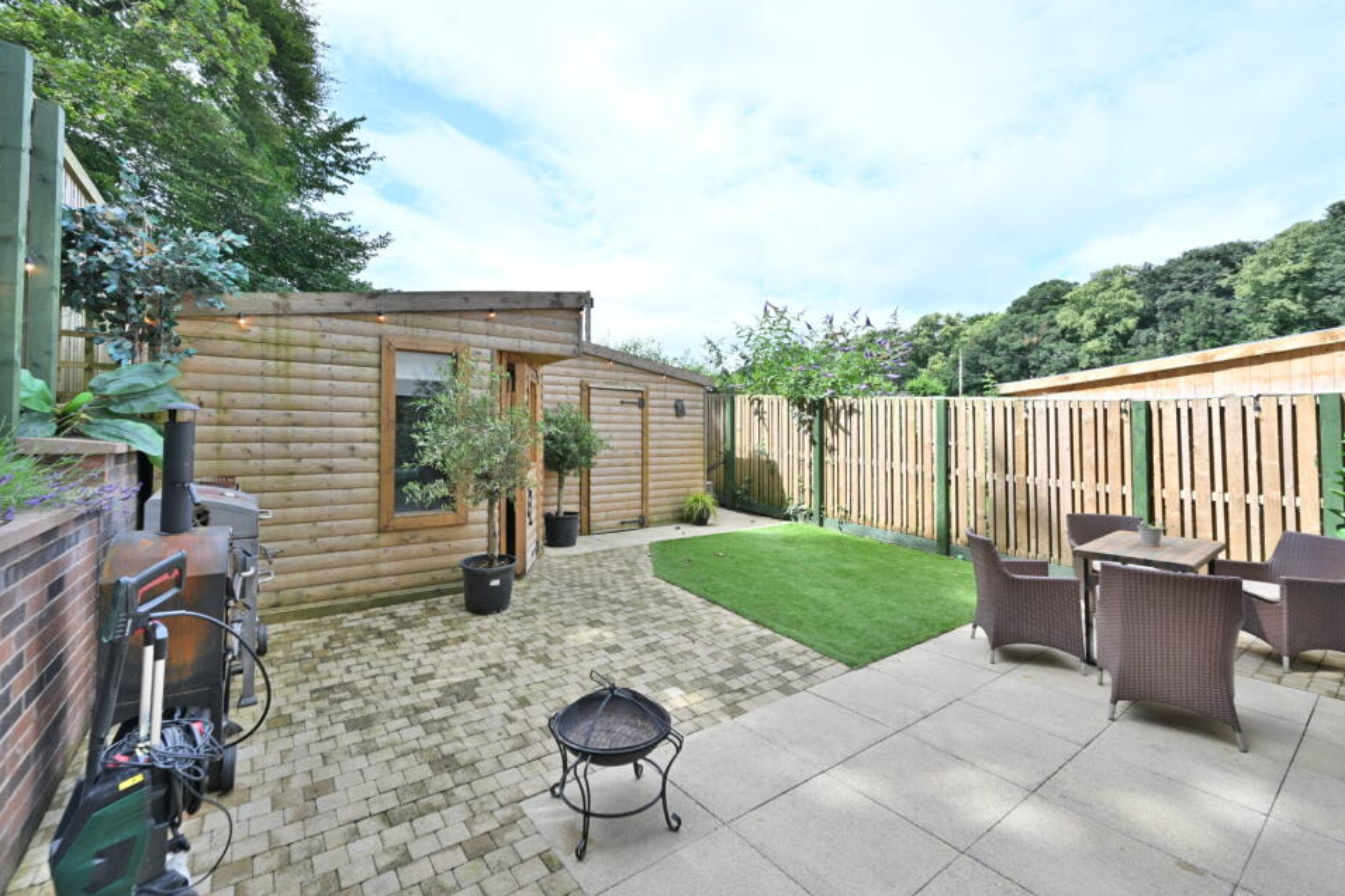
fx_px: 560
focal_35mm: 15
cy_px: 421
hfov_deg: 100.3
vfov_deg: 77.2
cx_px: 646
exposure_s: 1/25
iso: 125
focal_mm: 14
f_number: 11
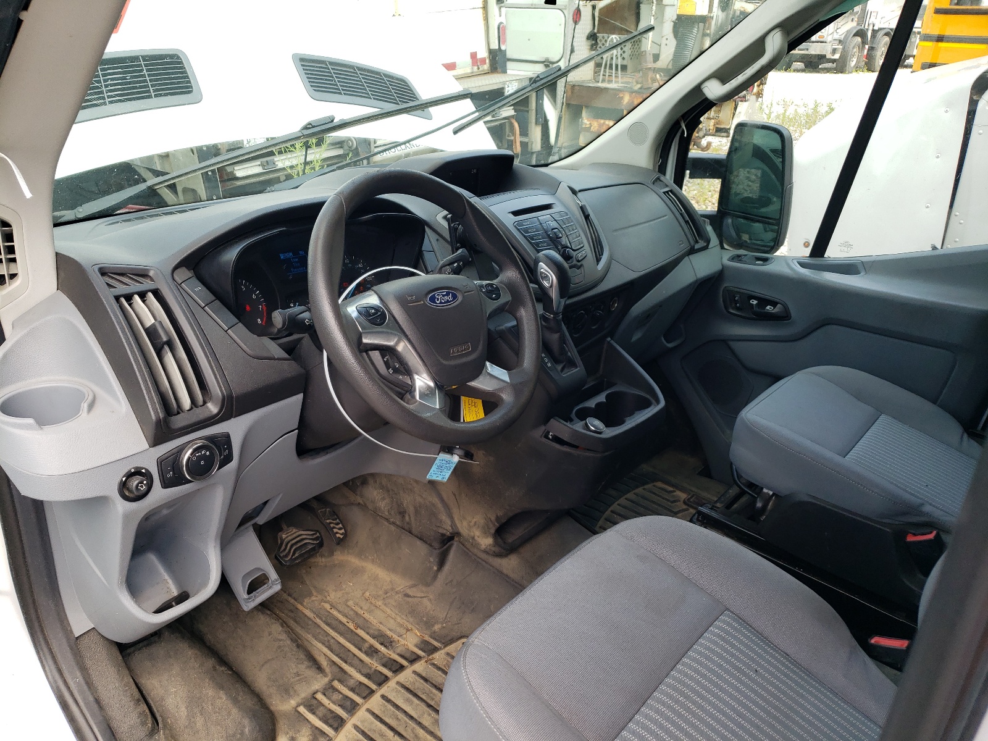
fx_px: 742
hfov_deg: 67.3
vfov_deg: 53.1
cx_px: 494
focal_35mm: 26
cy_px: 370
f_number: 1.5
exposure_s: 1/345
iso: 50
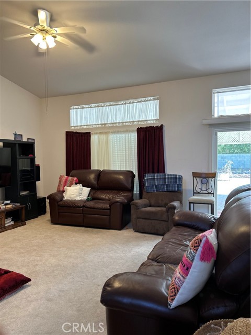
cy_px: 168
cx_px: 126
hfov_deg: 53.1
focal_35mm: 26
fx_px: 251
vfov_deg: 67.3
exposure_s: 1/120
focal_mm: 5.7
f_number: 1.5
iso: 100
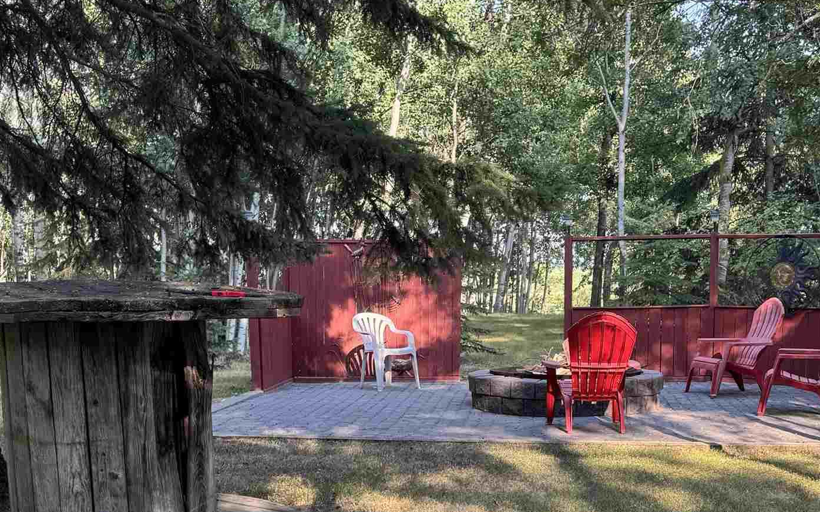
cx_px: 532
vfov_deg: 22.9
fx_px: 1251
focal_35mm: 56
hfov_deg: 36.0
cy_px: 389
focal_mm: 6.76
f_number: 1.78
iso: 64
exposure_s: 1/273
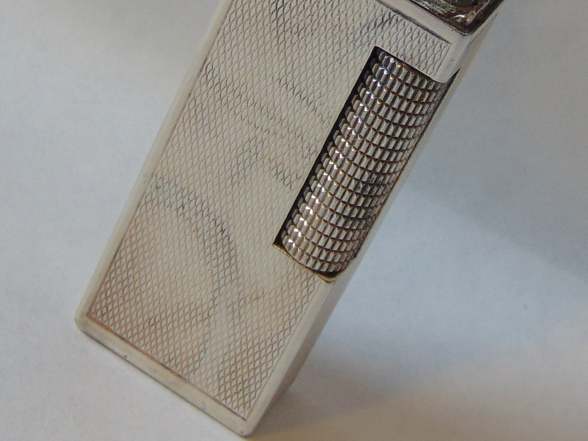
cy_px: 57
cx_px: 282
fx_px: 1766
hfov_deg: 18.9
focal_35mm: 104
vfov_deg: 14.1
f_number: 3.2
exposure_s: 1/100
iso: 80
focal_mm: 6.3
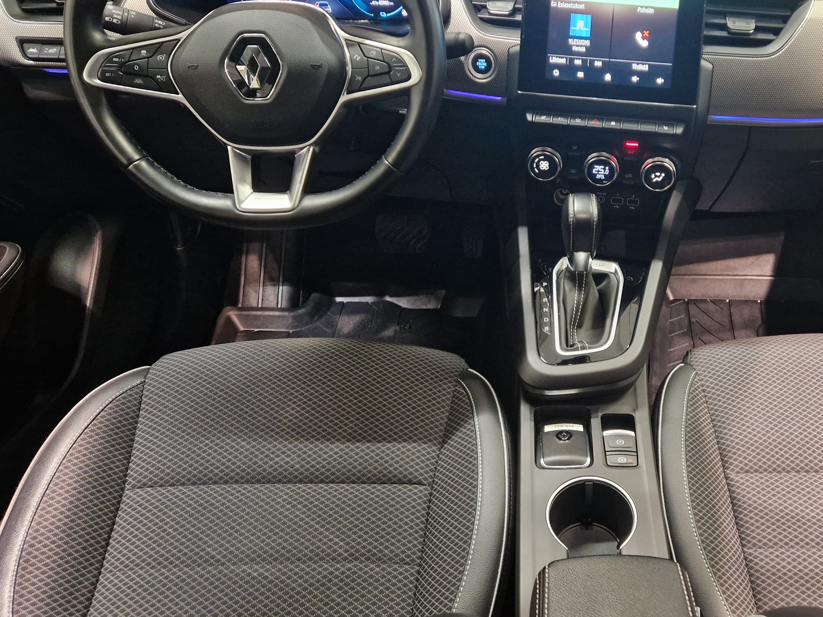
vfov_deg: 42.8
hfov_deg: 53.9
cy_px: 259
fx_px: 785
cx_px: 569
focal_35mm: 33
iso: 640
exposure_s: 1/100
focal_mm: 5.4
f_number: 1.8
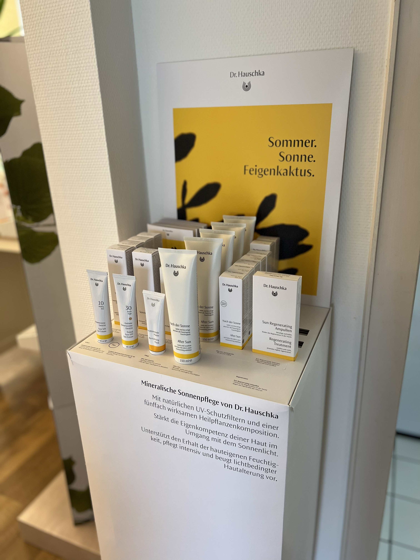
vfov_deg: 67.3
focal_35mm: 26
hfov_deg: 53.1
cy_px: 280
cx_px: 210
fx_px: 421
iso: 125
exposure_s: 1/72
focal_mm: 5.7
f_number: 1.5
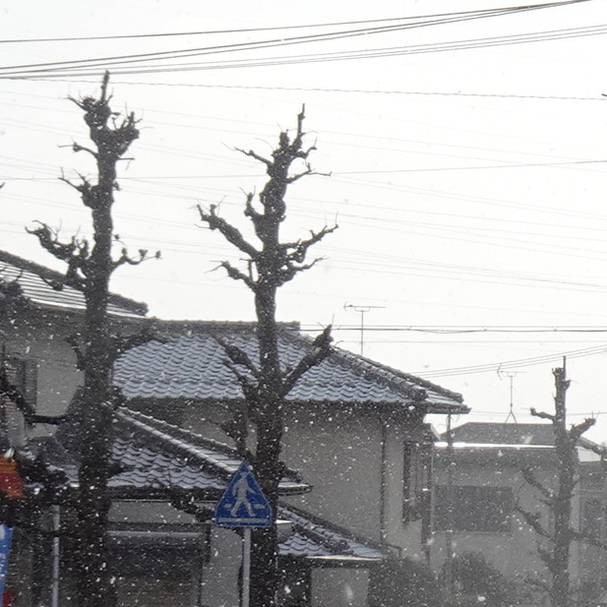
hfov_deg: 6.3
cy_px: 495
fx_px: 5376
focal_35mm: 271
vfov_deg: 6.5
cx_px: 1077
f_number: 5
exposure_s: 1/800
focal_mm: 11.56
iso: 80
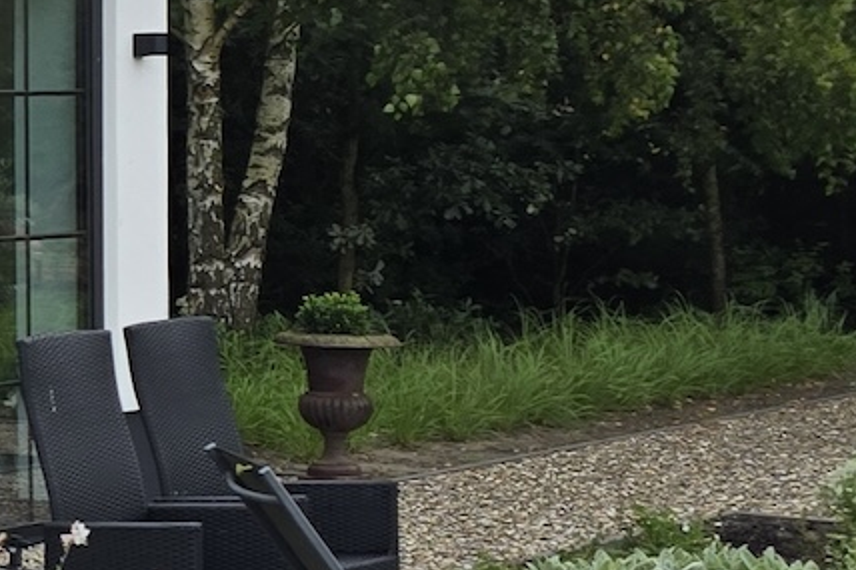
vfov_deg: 11.1
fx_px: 2923
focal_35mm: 123
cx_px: -796
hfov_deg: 14.2
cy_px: 268
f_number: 1.7
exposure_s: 1/180
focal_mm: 6.3
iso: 50
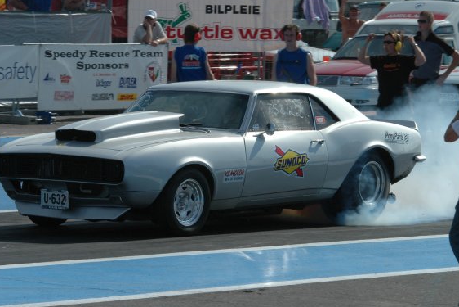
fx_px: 3807
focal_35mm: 299
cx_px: 205
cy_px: 156
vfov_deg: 4.6
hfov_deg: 6.9
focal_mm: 175
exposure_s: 1/200
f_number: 16
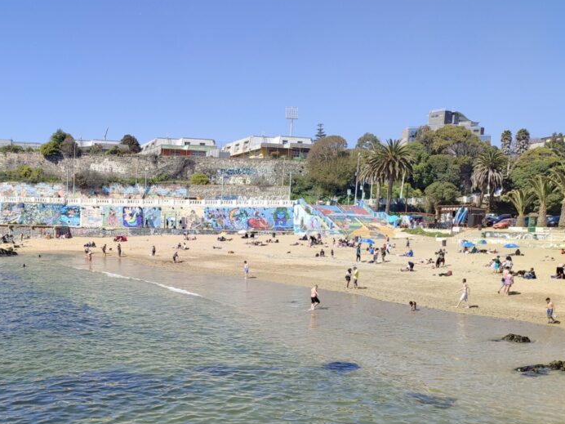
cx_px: 154
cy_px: 302
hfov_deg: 48.6
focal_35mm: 37
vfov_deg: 38.0
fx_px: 604
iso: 50
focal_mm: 6.04
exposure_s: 1/529
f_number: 1.9
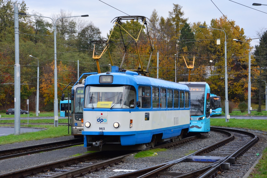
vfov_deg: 18.2
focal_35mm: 75
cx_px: 134
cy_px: 89
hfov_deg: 27.0
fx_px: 556
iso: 400
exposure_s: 1/640
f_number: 7.1
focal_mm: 50
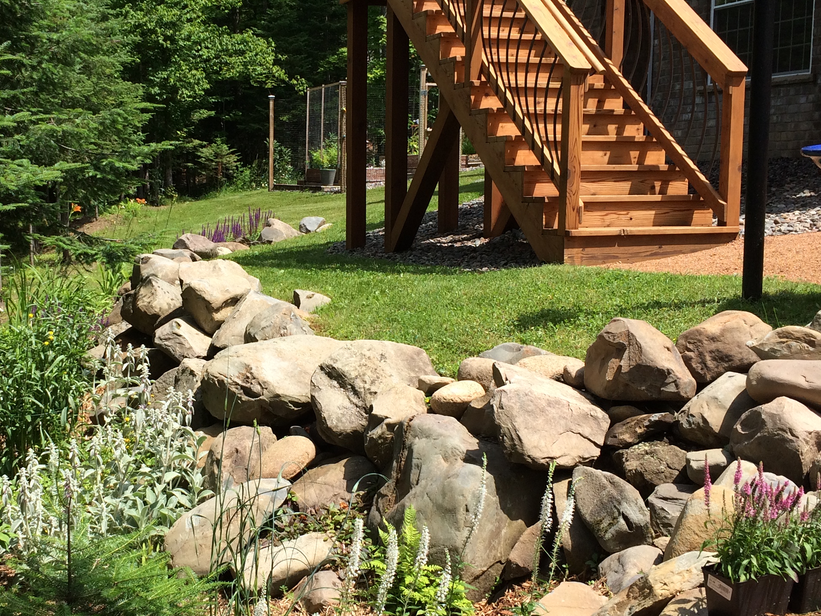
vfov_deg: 29.7
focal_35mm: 49
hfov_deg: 38.4
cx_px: 269
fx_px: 1162
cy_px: 312
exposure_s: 1/1466
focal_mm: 4.15
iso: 32
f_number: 2.2
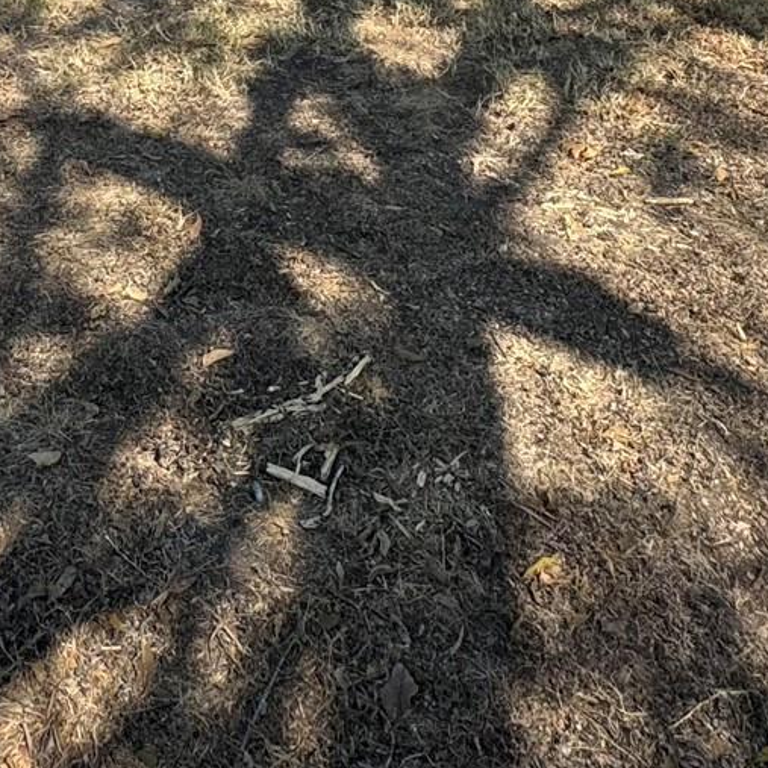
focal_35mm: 50
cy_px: -371
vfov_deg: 25.8
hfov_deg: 32.9
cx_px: 133
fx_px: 1255
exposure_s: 1/1789
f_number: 2.2
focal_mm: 2.22
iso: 50
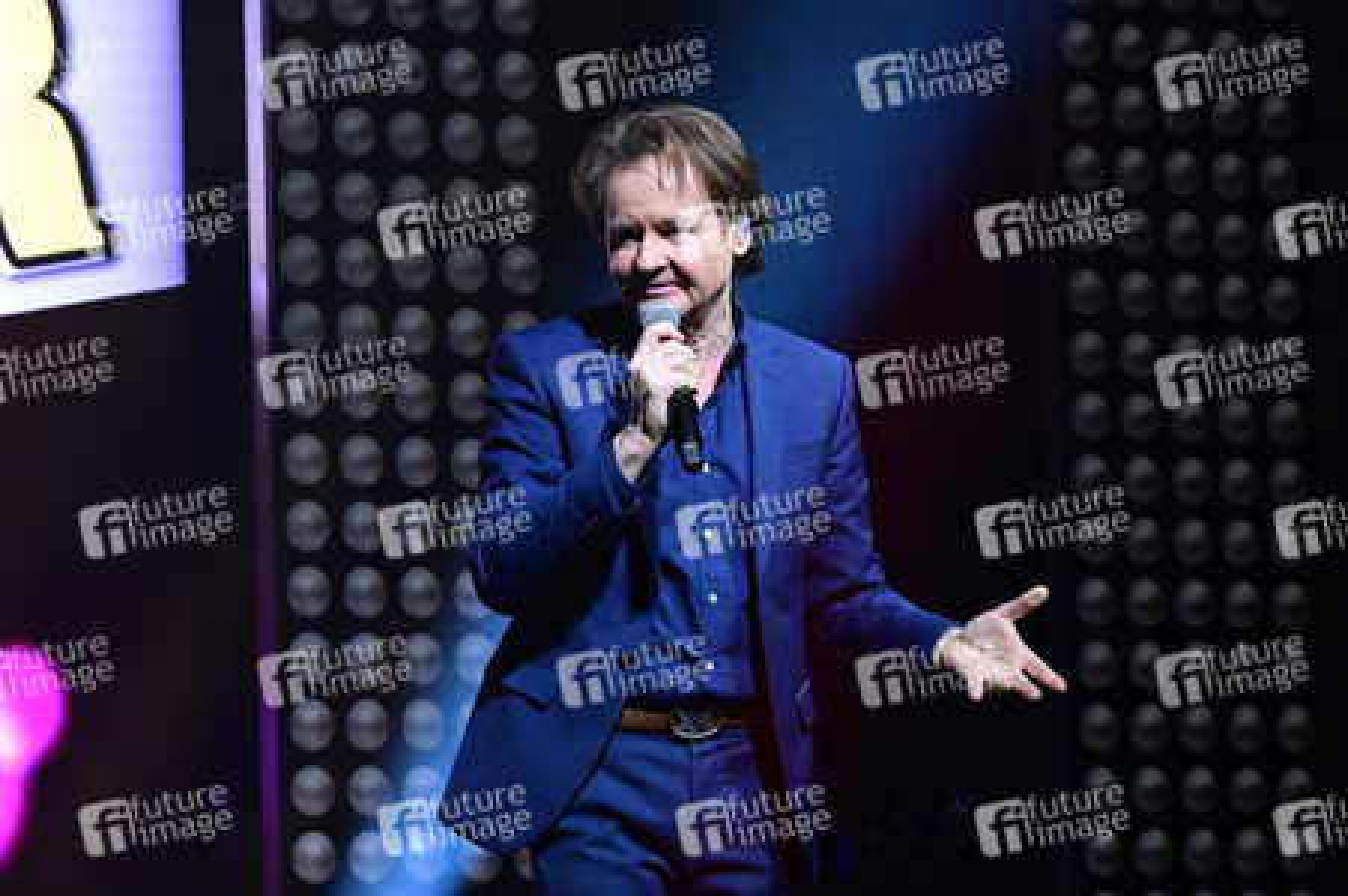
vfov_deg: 6.9
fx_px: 7483
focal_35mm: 200
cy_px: 448
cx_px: 674
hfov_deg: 10.3
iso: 8000
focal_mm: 200
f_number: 10
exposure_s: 1/320
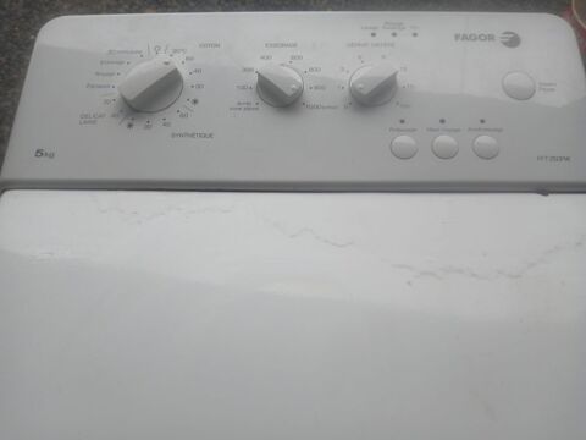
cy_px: 220
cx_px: 293
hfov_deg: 67.3
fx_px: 440
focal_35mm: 26
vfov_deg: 53.1
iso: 50
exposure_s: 1/60
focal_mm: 3.98
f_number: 1.8
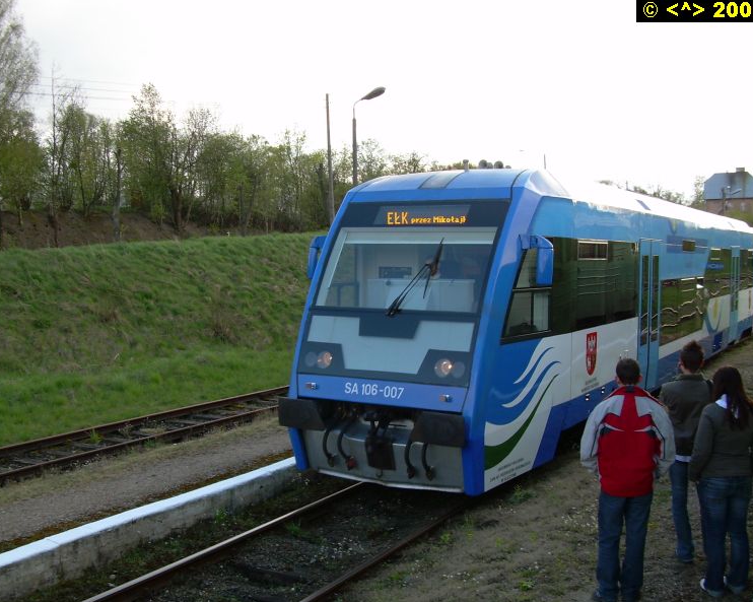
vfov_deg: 37.3
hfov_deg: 45.8
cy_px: 299
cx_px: 366
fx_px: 891
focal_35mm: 40
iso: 50
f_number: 4.6
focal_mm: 6.3
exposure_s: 1/115
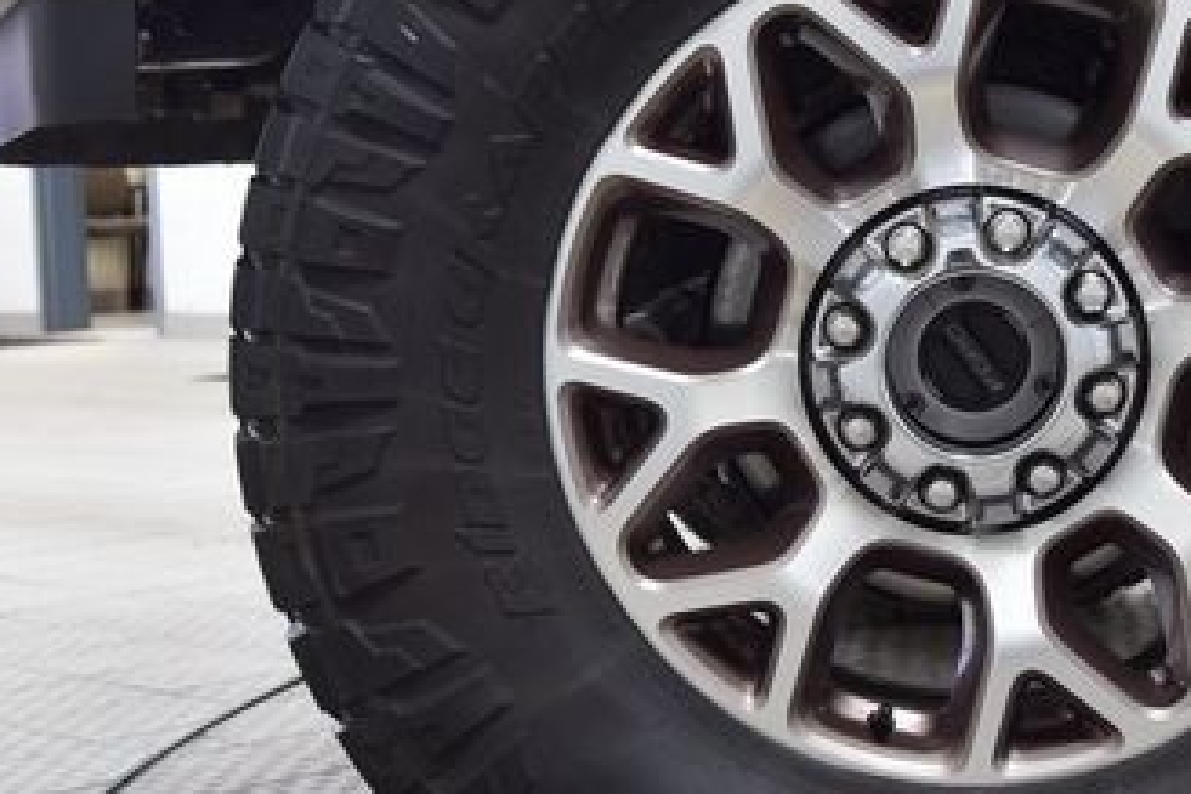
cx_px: 980
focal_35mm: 94
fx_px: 3110
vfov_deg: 14.5
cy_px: 348
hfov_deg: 21.4
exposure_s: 1/15
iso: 720
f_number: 6.3
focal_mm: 32
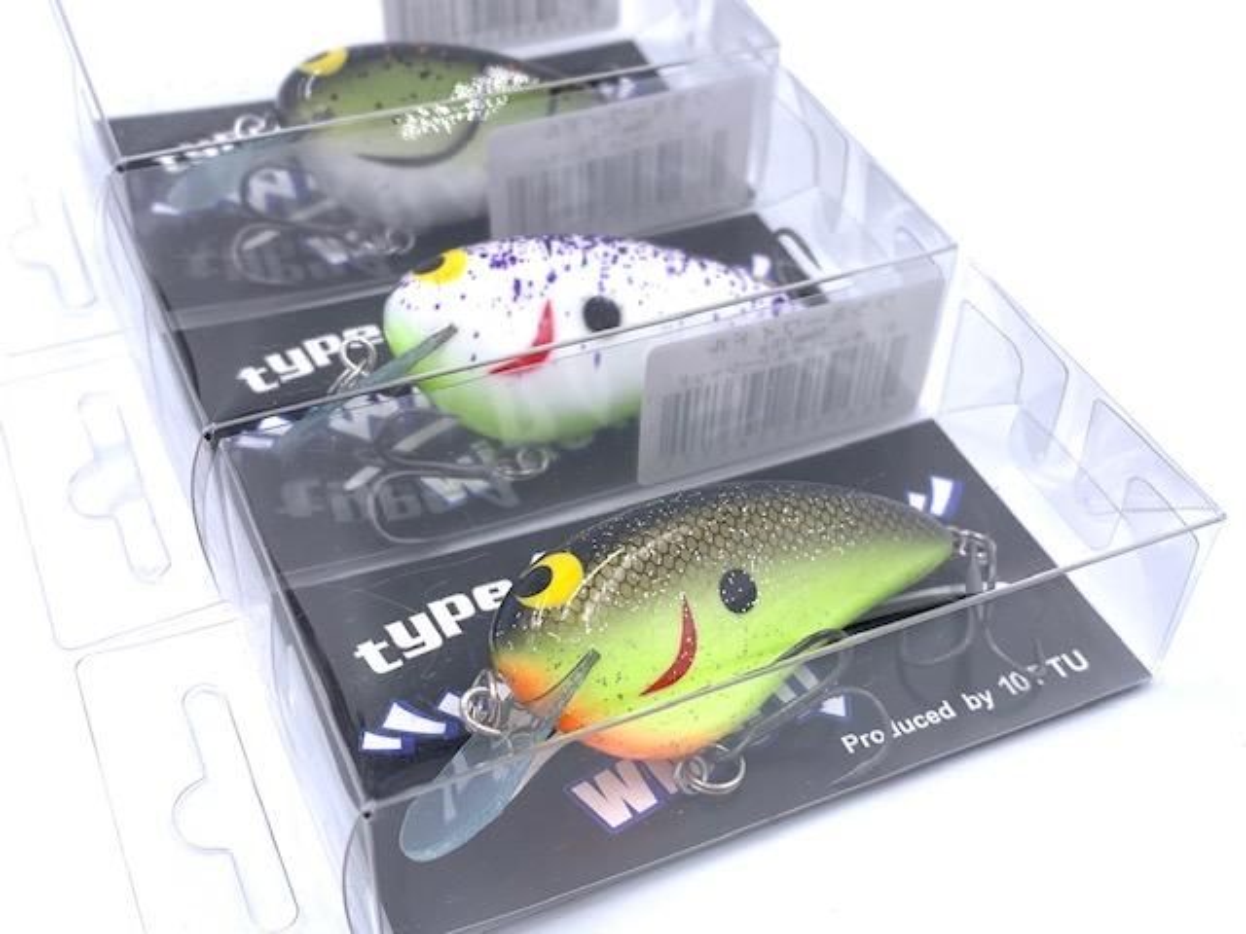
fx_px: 936
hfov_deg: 67.3
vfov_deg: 53.1
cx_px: 623
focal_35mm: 26
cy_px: 467
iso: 25
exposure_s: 1/258
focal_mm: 4.25
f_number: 1.8
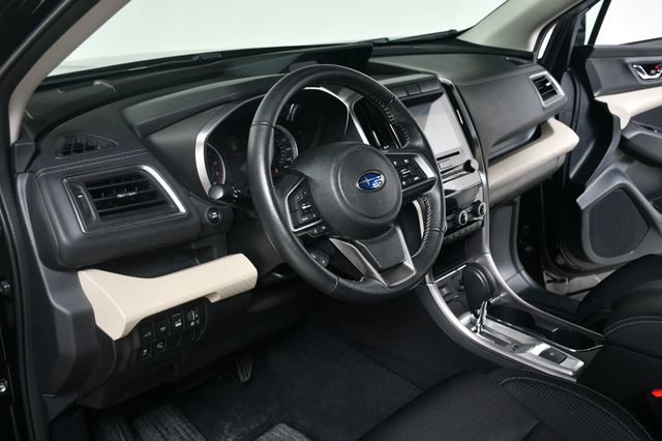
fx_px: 717
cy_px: 220
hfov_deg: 49.6
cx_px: 331
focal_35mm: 39
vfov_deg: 34.2
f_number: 5
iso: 100
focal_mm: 26
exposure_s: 1/160
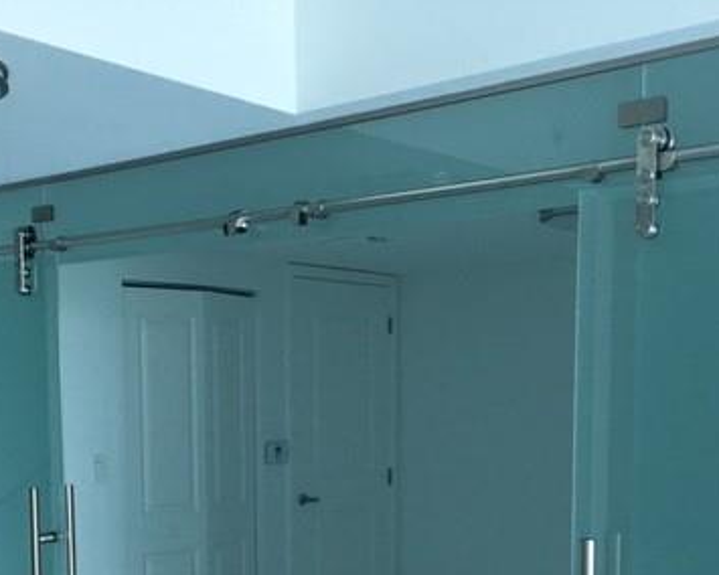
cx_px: 310
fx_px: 1085
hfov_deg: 36.6
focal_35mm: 51
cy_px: 480
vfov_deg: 28.9
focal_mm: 4.15
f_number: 2.2
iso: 50
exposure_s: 1/33
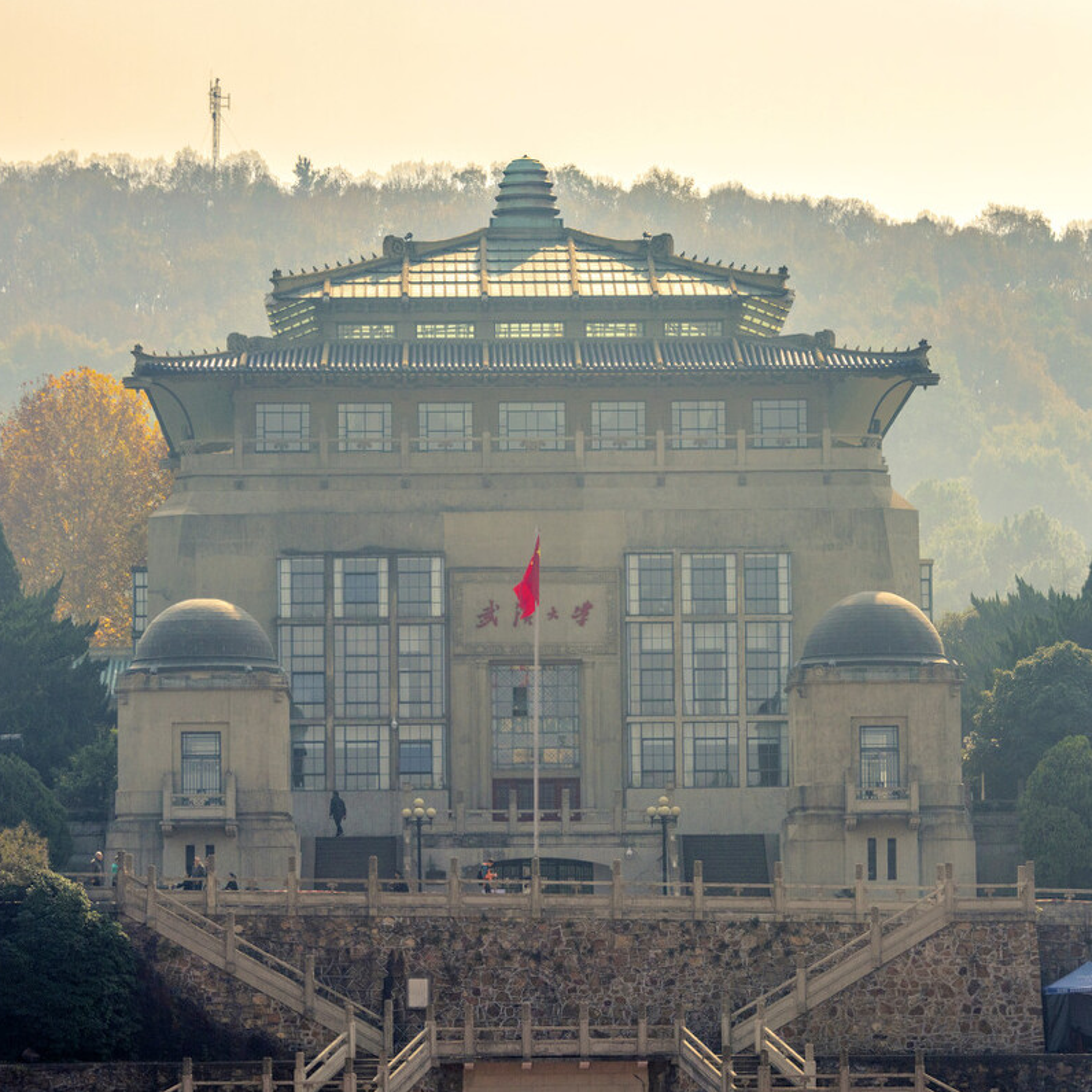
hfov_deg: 10.1
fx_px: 6174
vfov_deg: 10.1
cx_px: 521
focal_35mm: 173
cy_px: 545
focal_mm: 135
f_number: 9
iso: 200
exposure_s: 1/500
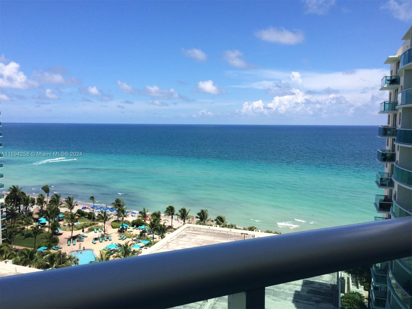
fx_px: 345
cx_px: 206
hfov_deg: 61.7
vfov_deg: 48.2
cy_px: 154
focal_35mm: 29
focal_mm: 4.15
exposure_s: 1/2564
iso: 32
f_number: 2.2
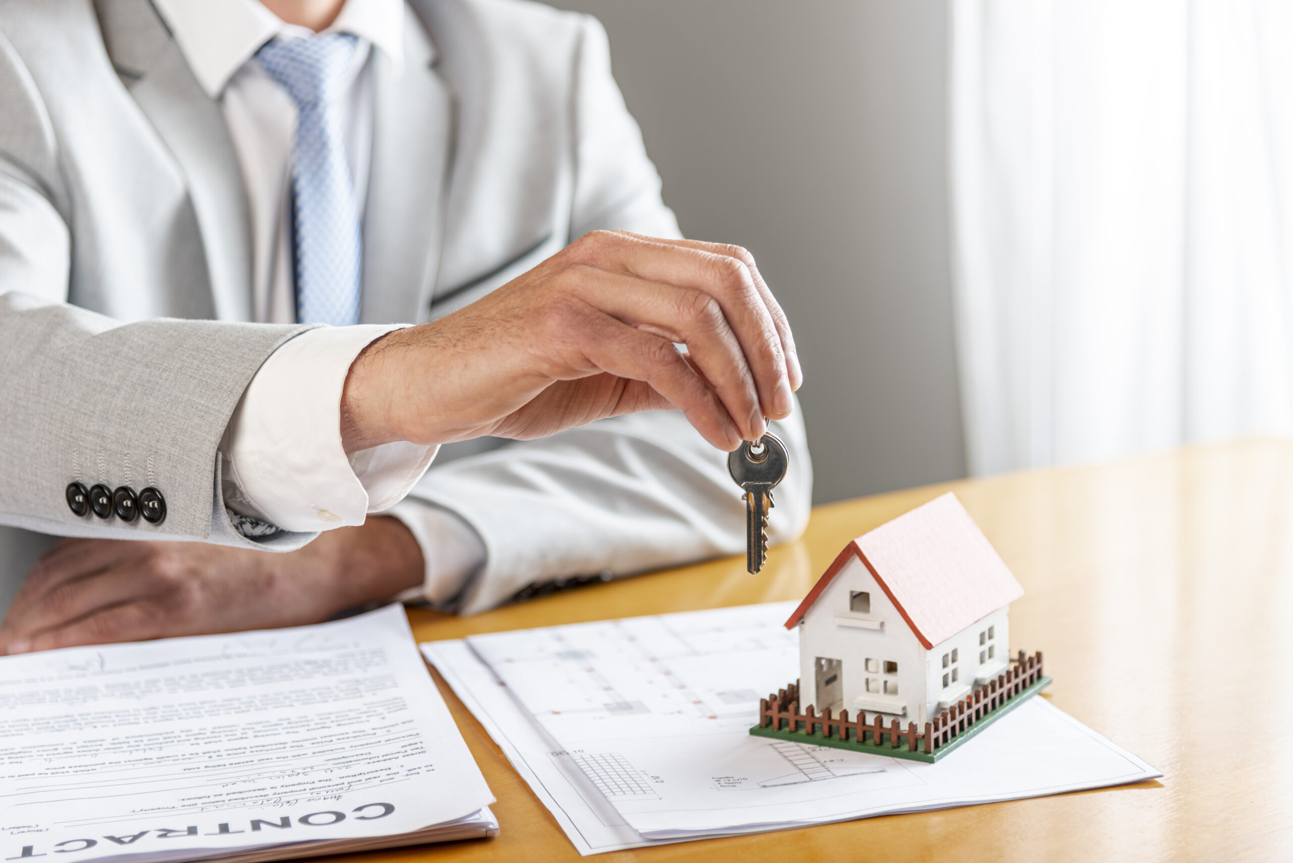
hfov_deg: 27.0
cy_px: 432
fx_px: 2695
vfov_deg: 18.2
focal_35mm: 75
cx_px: 646
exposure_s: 1/160
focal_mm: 75
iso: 100
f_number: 4
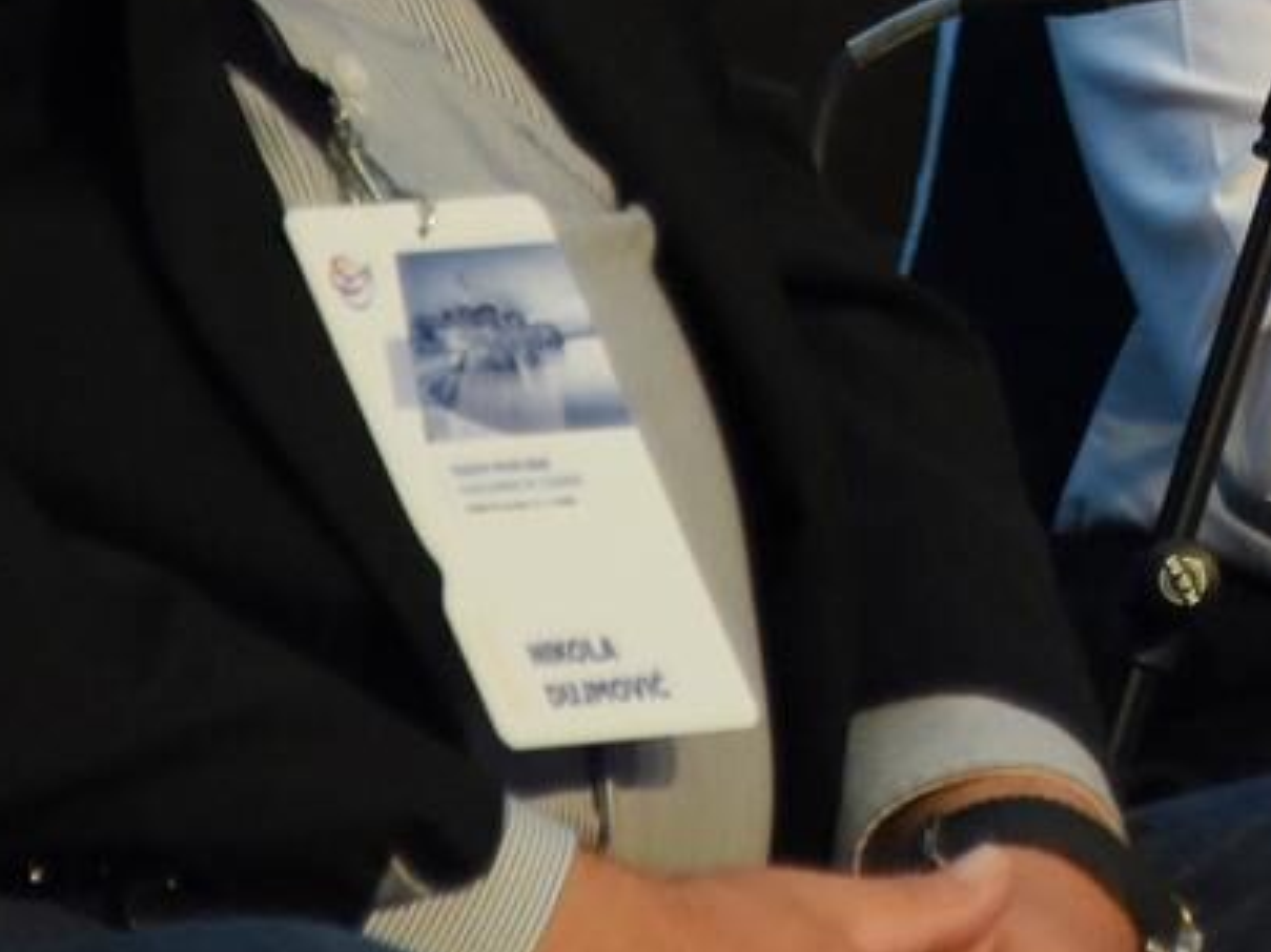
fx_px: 42029
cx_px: 1523
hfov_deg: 1.7
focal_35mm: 1145
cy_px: -566
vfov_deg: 1.3
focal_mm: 300
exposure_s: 1/160
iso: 2500
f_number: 5.6
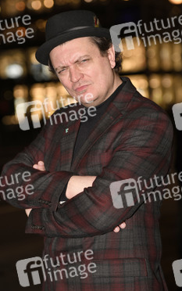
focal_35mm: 104
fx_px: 824
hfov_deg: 12.6
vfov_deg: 20.0
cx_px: 79
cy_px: 151
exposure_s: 1/125
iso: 640
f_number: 3.5
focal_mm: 95
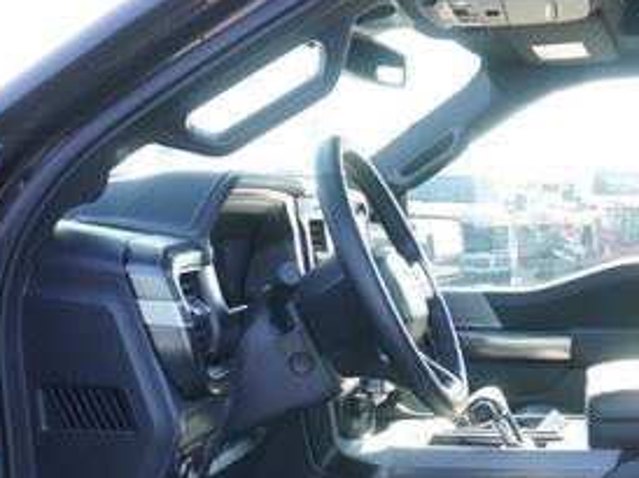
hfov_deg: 34.7
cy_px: 441
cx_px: 490
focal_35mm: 54
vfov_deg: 26.0
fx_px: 996
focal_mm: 16
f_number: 4
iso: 100
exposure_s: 1/80
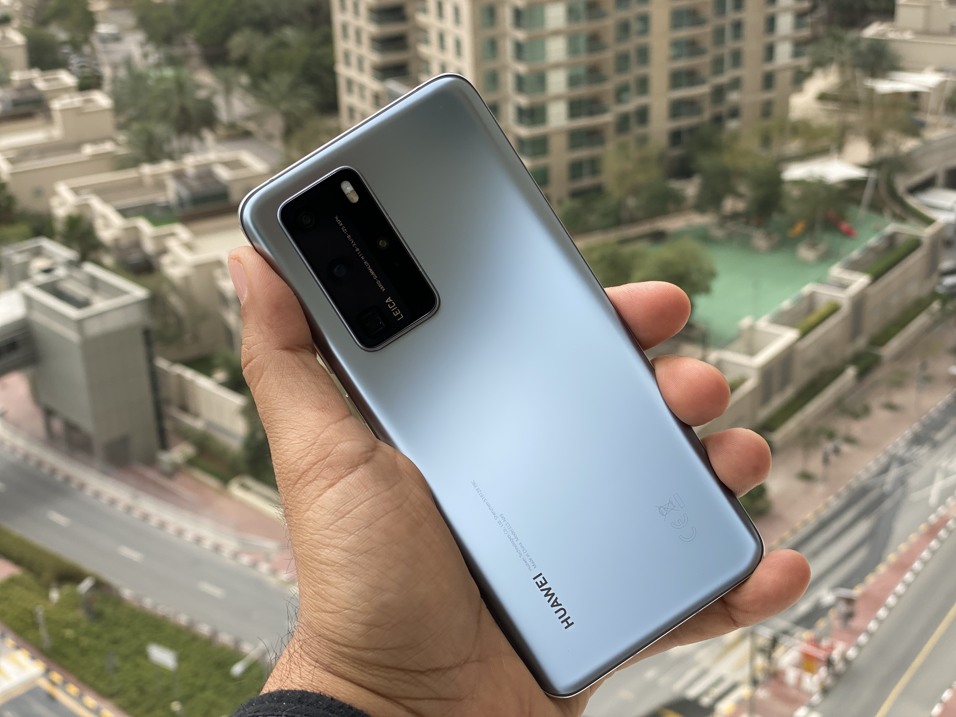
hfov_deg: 36.8
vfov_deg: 28.0
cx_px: 478
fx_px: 1436
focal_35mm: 52
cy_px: 358
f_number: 2
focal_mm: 6
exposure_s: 1/978
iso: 20
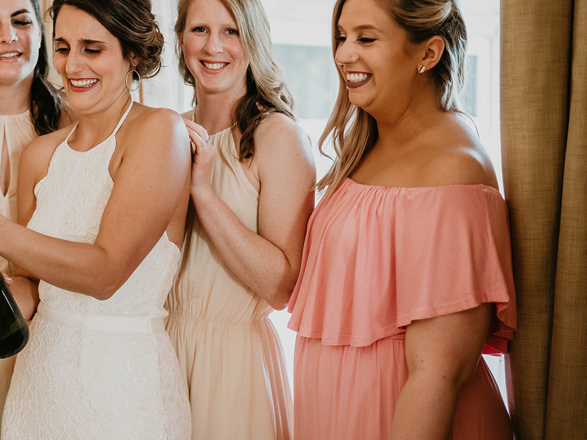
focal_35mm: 55
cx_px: 117
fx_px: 933
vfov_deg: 26.5
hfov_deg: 33.9
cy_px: 185
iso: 1250
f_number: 2
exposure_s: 1/320
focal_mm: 35
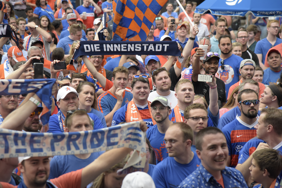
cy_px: 94
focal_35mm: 120
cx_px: 141
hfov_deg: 17.1
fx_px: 940
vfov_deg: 11.4
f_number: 5.6
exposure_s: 1/500
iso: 3200
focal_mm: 120
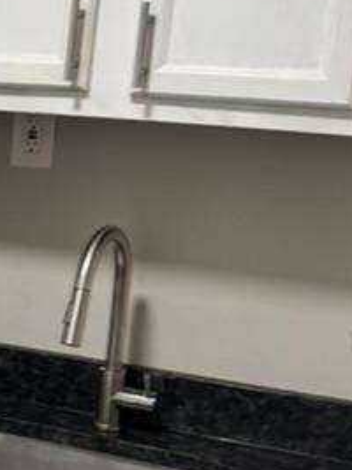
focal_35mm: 92
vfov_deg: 21.2
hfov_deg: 14.1
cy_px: 310
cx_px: -289
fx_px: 1248
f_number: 1.78
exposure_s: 1/60
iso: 100
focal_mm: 6.76
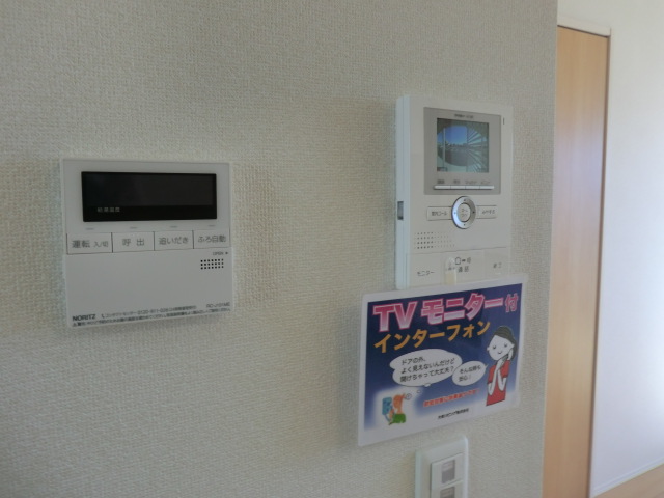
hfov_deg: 71.6
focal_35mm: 24
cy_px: 249
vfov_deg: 56.8
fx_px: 460
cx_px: 332
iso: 80
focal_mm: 4.3
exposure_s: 1/60
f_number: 3.2
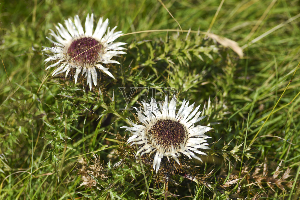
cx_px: 150
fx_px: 1500
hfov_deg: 11.4
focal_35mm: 180
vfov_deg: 7.6
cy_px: 100
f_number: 4.5
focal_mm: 180
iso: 50
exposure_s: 1/500
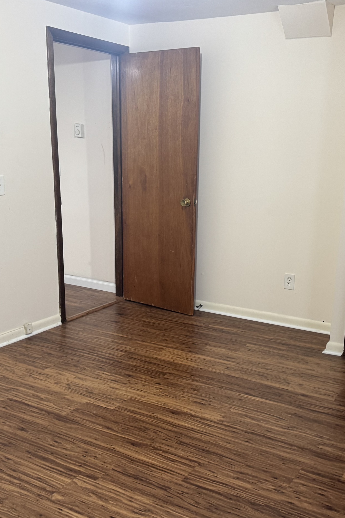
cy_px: 284
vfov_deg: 50.6
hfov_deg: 35.0
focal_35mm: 38
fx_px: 546
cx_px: 197
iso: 320
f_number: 1.78
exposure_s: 1/60
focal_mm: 6.76
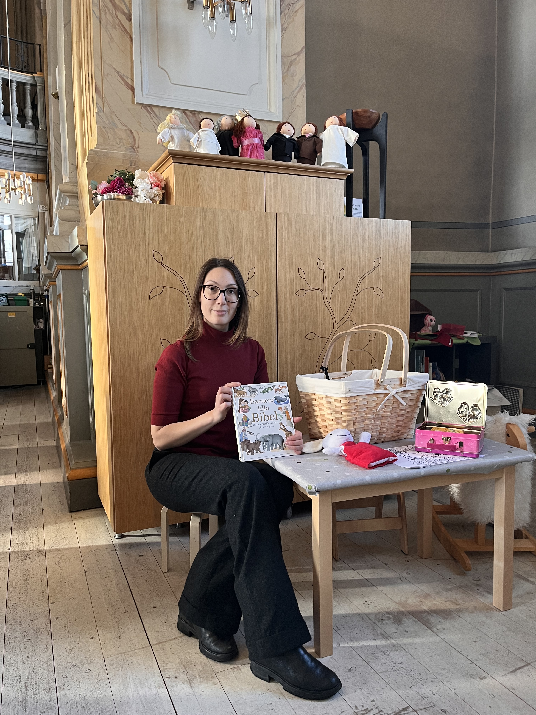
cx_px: 268
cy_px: 358
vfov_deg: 67.3
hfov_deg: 53.1
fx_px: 537
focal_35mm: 26
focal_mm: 5.1
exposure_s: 1/60
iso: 160
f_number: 1.6
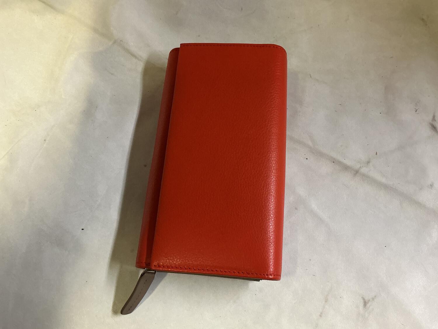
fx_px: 367
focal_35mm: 29
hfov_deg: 61.7
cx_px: 219
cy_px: 164
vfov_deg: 48.2
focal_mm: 3
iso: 125
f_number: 1.8
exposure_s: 1/50
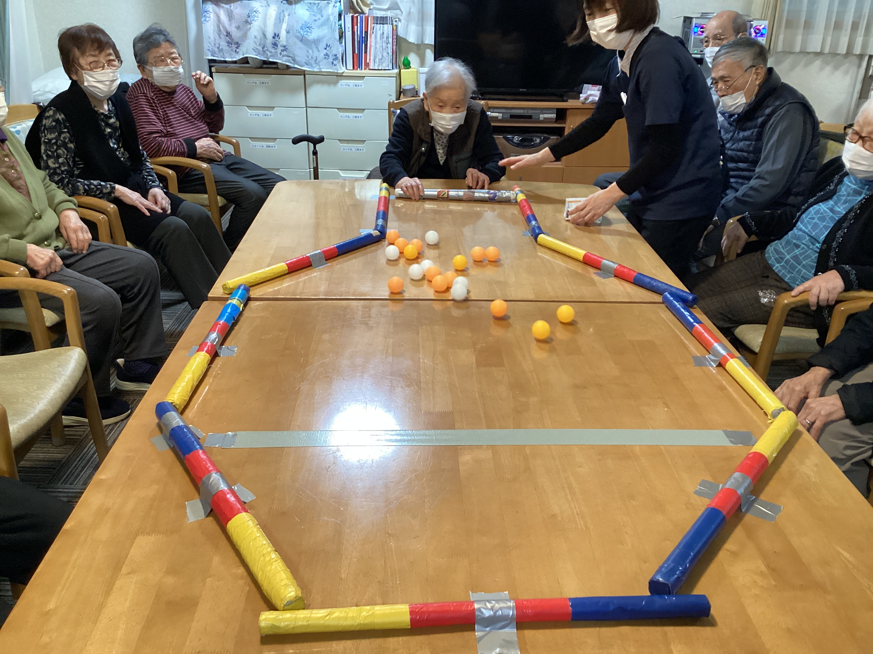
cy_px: 327
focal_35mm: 31
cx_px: 436
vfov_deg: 45.4
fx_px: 782
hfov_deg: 58.4
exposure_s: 1/50
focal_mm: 3.3
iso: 250
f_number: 2.4
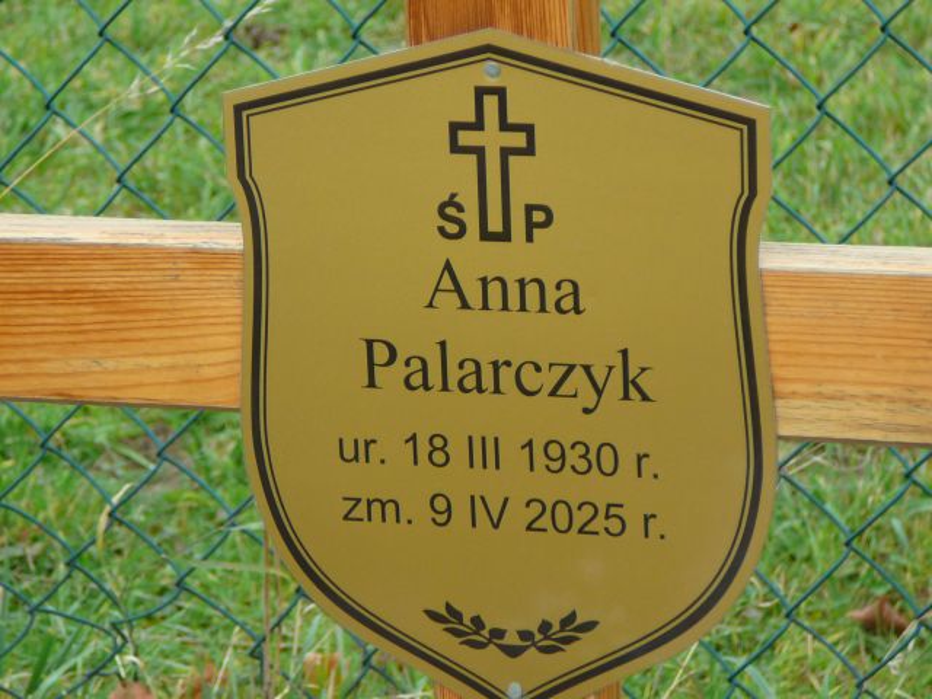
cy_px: 350
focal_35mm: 161
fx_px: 4335
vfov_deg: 9.2
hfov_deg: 12.3
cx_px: 466
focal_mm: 23.9
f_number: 4
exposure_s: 1/60
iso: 80
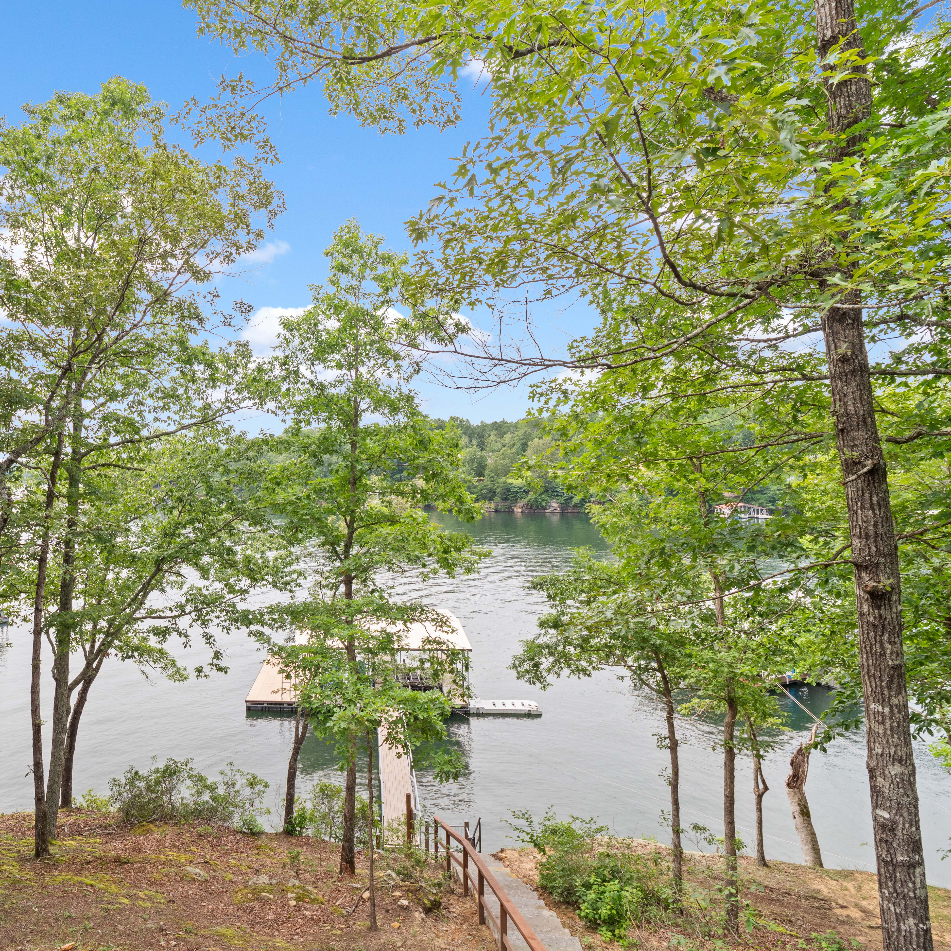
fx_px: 591
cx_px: 321
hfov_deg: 75.4
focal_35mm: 19
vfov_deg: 77.7
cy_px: 473
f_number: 5.6
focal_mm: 8
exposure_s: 1/100
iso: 200
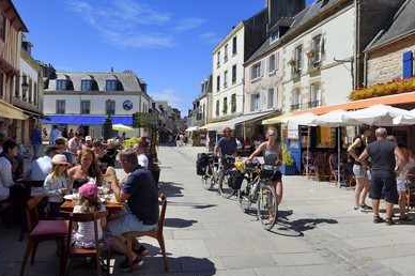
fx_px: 299
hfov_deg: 69.4
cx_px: 212
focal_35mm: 26
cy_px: 133
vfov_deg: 49.5
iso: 200
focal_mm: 24
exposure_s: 1/320
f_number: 13
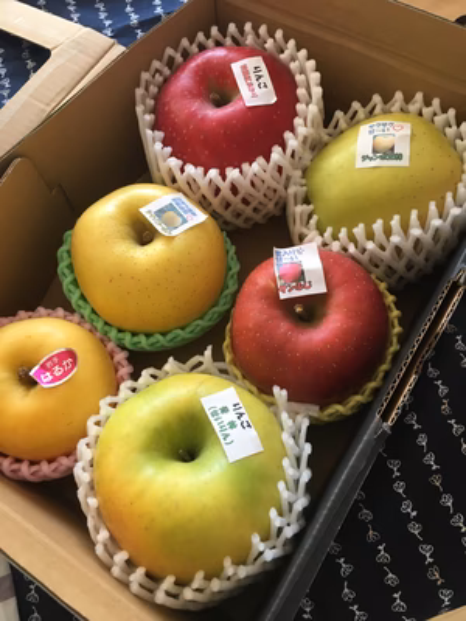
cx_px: 233
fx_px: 521
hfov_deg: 48.2
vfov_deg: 61.7
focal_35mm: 29
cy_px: 310
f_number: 2.2
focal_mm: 4.15
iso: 64
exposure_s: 1/30
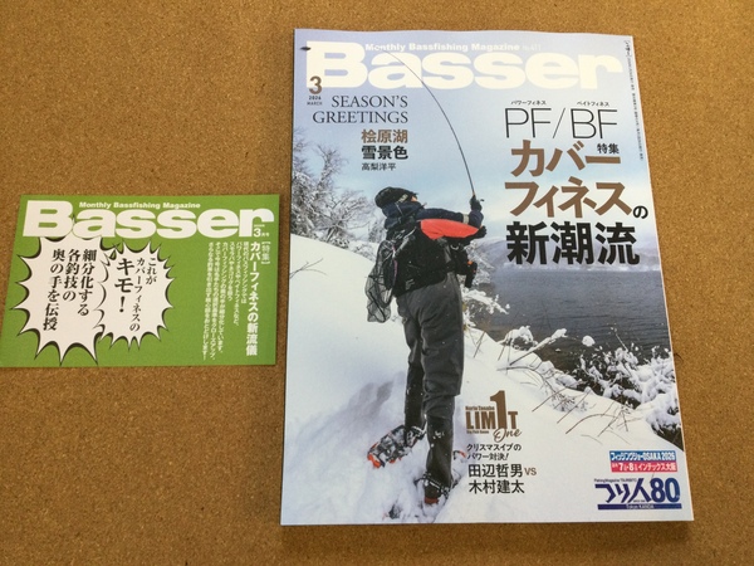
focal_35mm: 31
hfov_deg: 58.4
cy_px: 283
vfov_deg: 45.4
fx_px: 675
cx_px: 377
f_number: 2.4
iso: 32
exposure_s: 1/30
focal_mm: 3.3
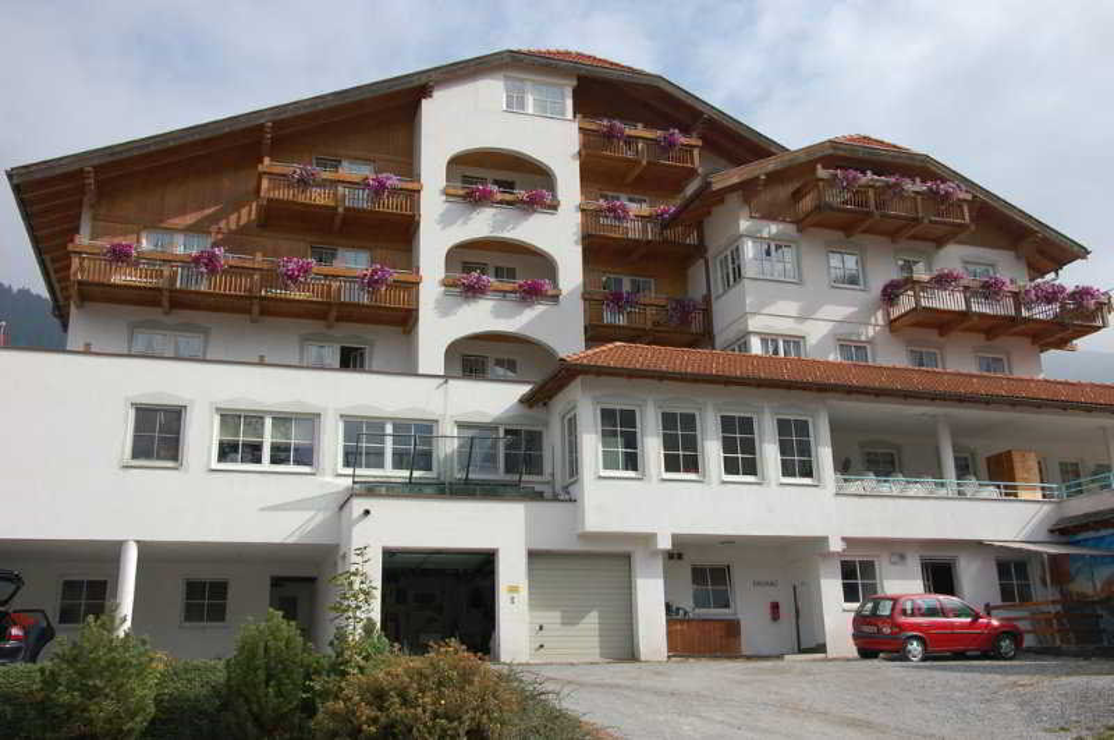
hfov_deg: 57.3
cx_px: 557
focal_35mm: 33
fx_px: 1020
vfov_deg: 39.9
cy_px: 370
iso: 200
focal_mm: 22
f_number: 9
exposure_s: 1/320
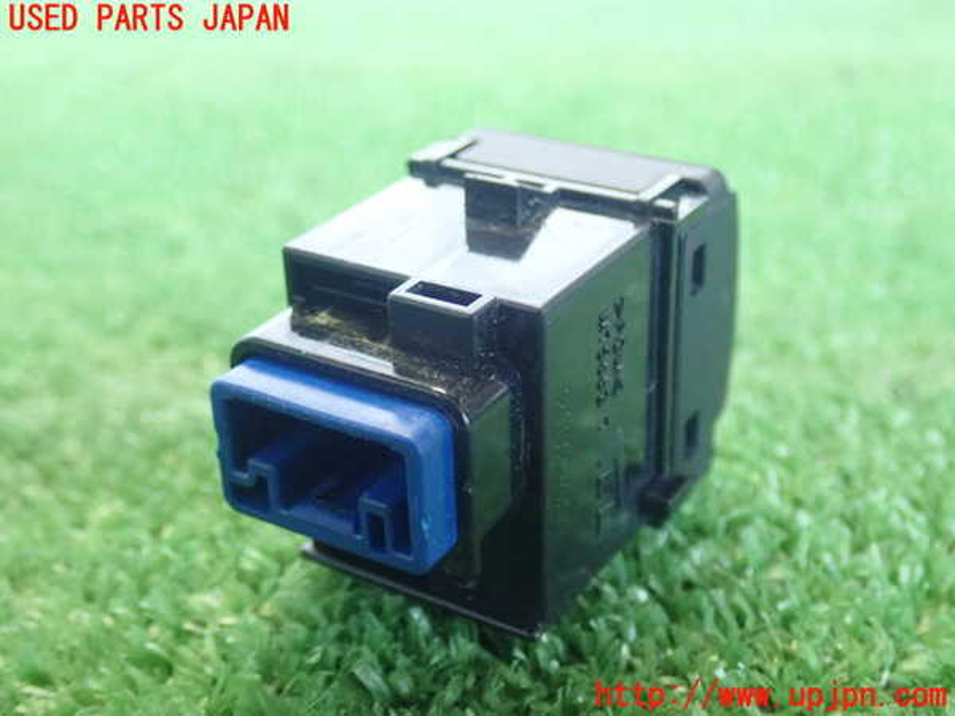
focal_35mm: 49
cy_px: 358
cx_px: 478
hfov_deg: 38.9
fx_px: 1352
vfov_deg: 29.7
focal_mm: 8.99
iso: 1250
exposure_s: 1/50
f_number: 3.2
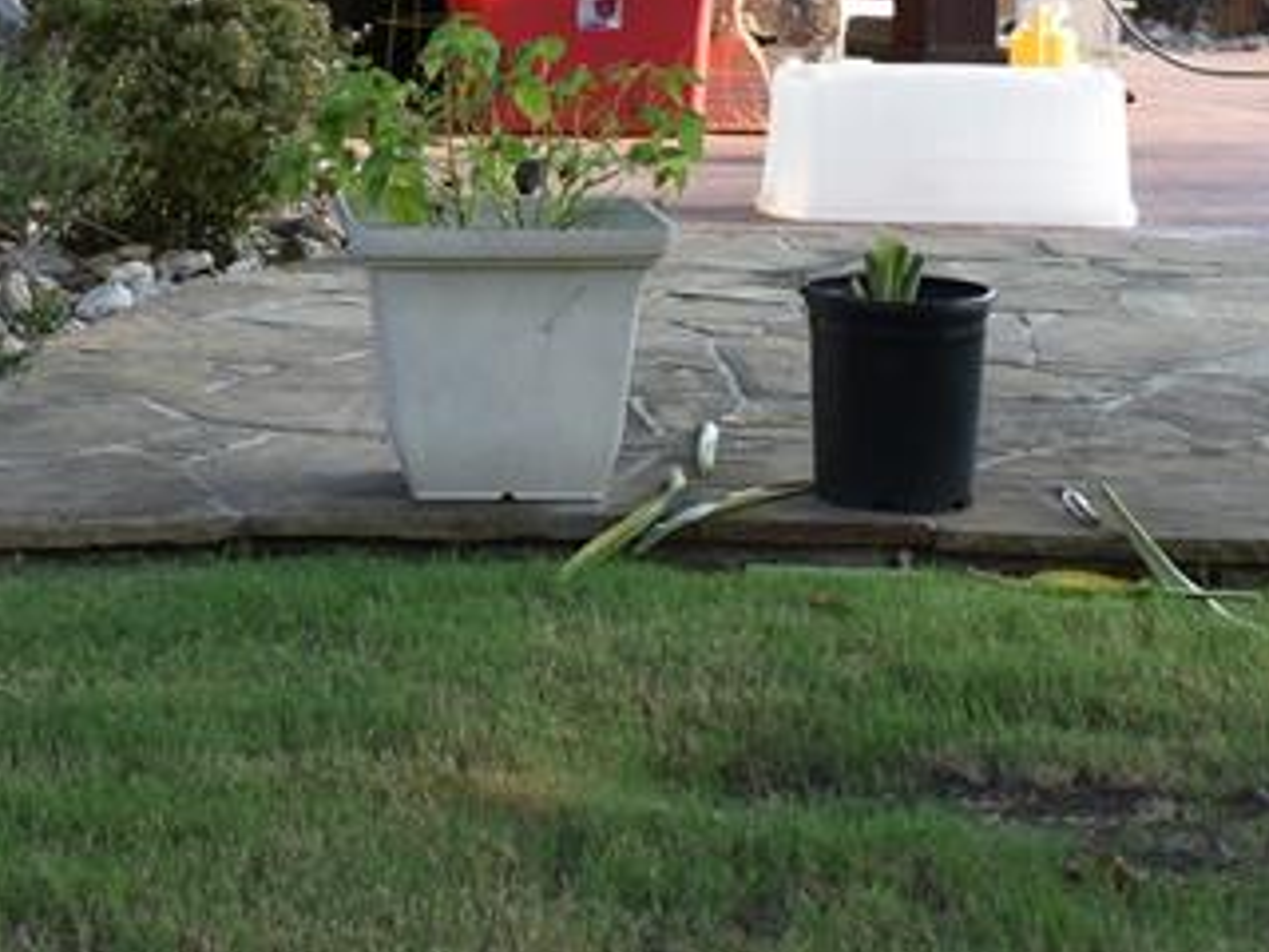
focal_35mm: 125
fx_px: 4565
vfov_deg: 11.6
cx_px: -143
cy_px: -202
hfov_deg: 15.4
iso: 360
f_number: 5.6
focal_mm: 27
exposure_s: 1/250
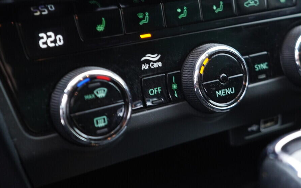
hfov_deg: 34.4
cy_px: 59
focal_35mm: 59
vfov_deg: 21.9
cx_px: 186
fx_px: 484
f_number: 2.8
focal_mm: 24
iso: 640
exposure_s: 1/40
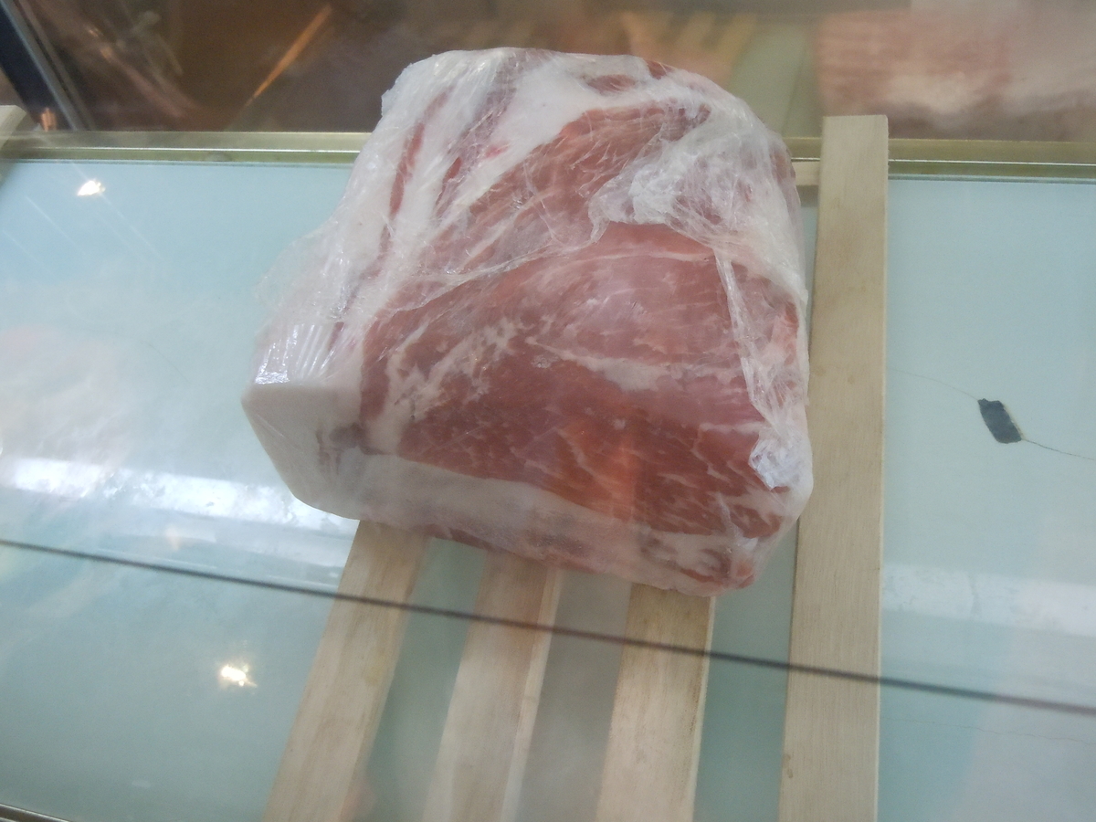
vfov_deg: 42.9
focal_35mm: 33
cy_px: 411
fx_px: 1045
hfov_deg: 55.4
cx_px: 548
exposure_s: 1/80
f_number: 4
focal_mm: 5.9
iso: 800
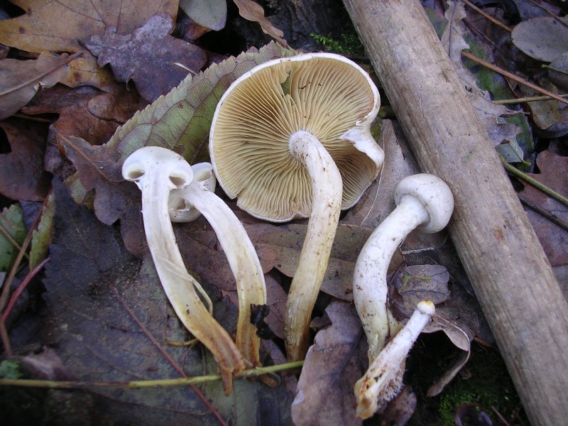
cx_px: 284
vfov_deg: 37.7
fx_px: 624
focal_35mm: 38
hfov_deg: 49.0
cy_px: 213
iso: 100
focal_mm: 5.8
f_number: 2.8
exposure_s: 1/25.8
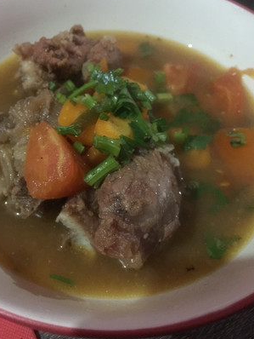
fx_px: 323
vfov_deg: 55.2
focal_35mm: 33
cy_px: 152
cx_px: 120
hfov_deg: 43.0
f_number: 2.2
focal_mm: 4.15
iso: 200
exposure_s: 1/8
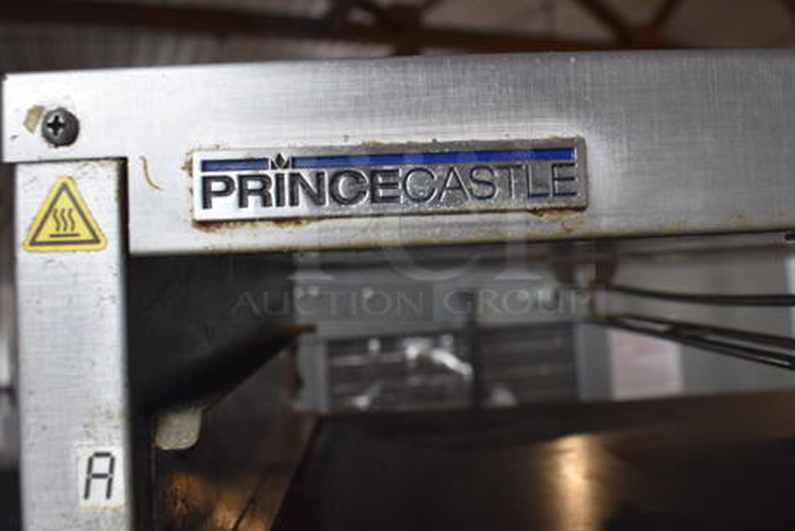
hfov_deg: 53.1
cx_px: 413
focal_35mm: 36
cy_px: 229
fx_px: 795
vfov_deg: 36.9
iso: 450
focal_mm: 18
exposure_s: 1/60
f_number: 5.6
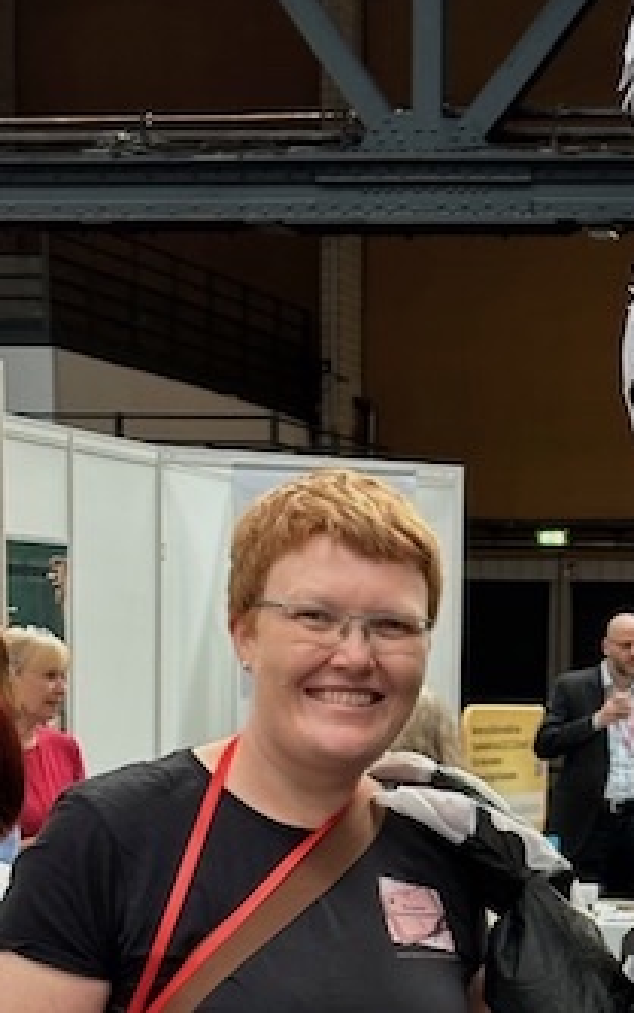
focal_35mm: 122
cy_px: 1098
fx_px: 3370
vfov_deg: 16.6
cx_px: 619
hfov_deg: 10.7
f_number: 1.78
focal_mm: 6.86
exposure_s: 1/50
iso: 125
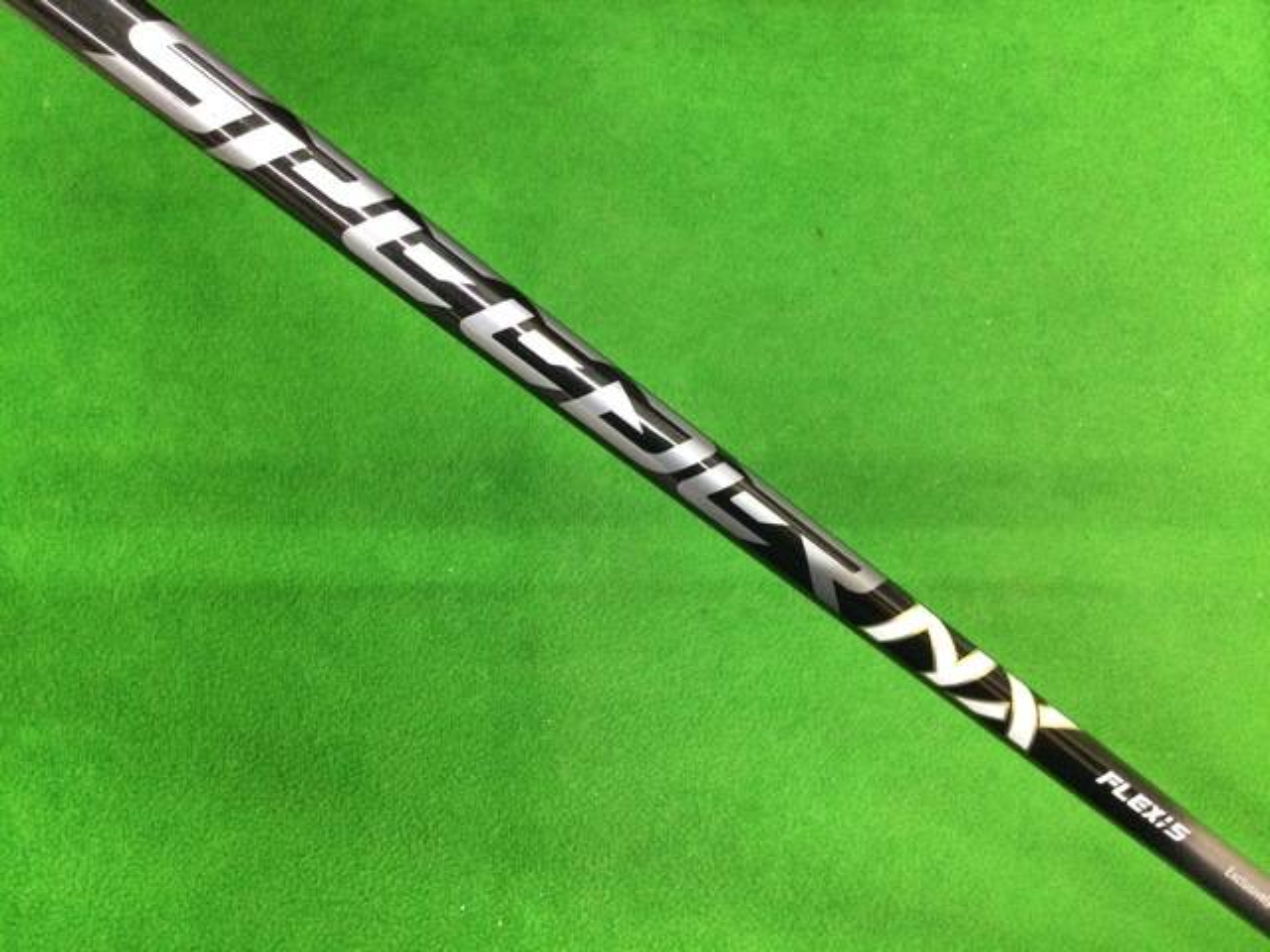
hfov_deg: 58.4
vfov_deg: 45.4
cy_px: 476
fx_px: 1137
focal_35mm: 31
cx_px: 635
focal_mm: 3.3
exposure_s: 1/24
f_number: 2.4
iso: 200
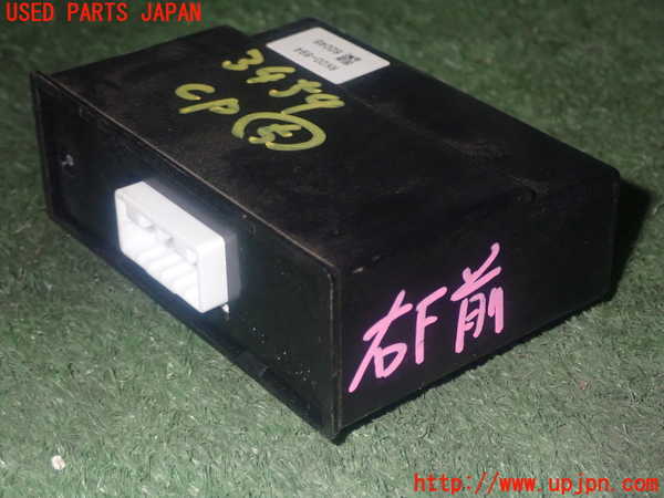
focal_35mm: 77
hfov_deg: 25.3
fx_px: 1477
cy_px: 249
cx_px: 332
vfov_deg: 19.1
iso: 800
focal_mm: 13.65
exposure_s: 1/80
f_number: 13
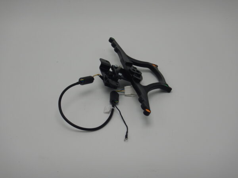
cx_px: 119
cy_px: 89
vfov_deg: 20.4
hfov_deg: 27.0
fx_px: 495
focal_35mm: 72
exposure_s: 1/250
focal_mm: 13
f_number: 4.5
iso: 125
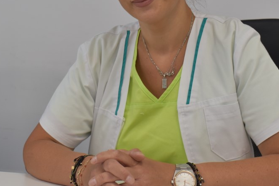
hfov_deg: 26.0
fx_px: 604
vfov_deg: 17.4
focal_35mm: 78
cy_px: 58
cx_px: 156
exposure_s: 1/125
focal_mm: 30
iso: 400
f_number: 5.6
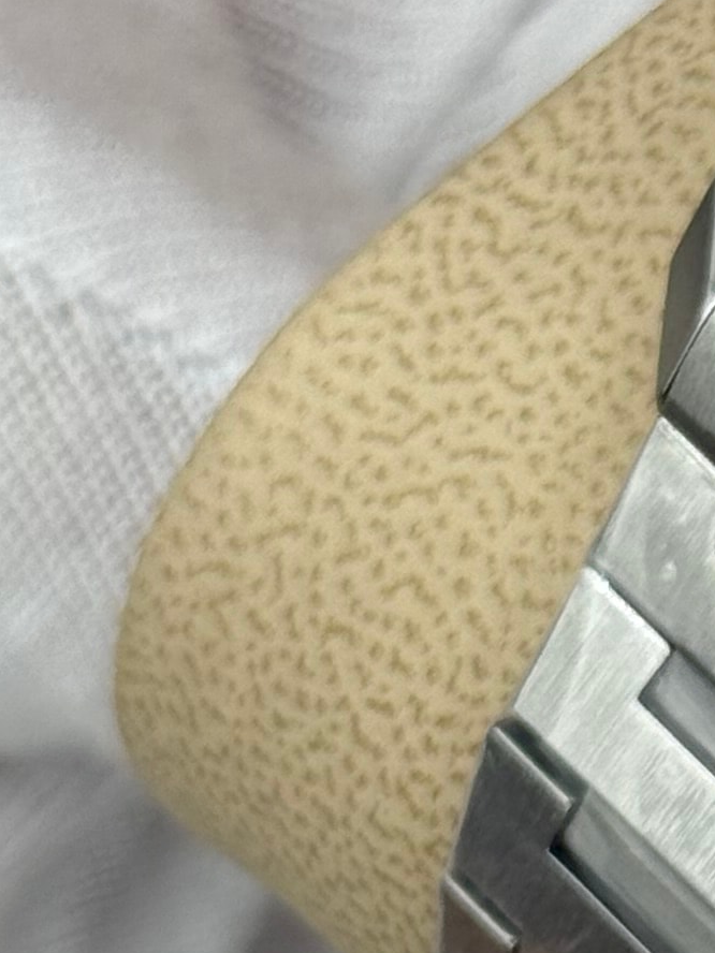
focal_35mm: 218
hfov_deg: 6.7
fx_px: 6004
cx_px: 1286
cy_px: 745
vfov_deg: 9.1
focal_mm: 6.76
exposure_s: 1/928
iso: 80
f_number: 1.78
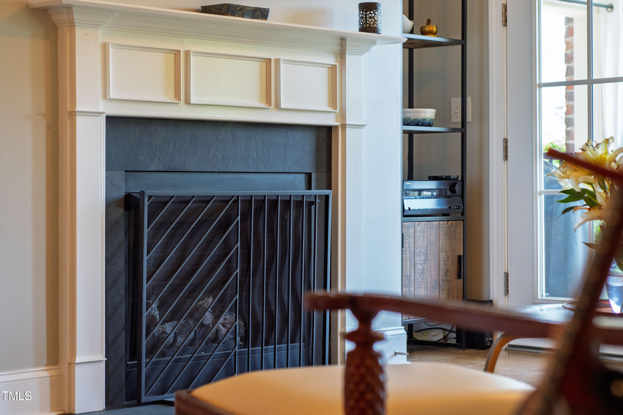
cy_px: 208
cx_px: 312
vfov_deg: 18.2
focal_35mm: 75
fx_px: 1298
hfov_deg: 27.0
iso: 1000
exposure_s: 1/160
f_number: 3.5
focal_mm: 50
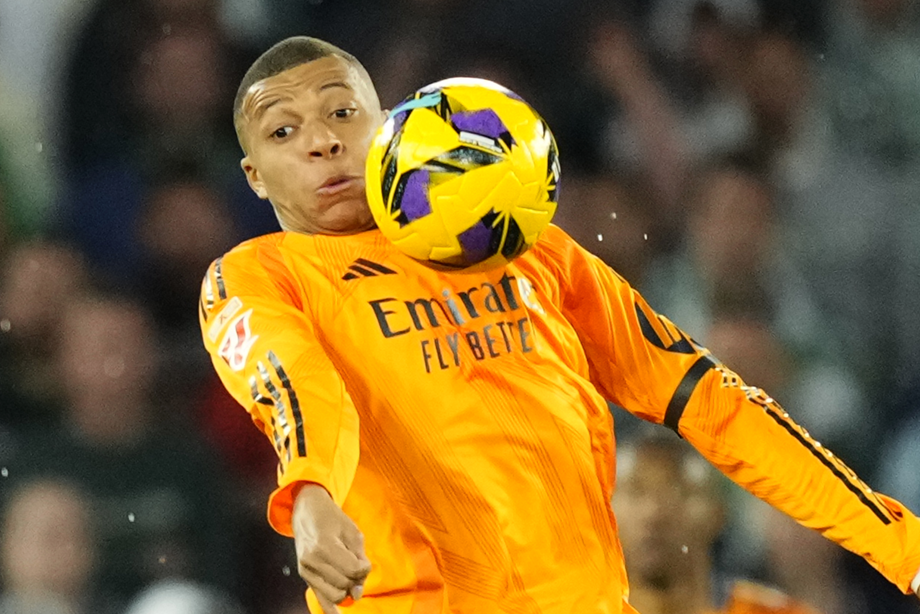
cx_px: 580
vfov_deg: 1.7
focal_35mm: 797
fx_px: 20366
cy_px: 345
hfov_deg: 2.6
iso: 3200
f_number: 2.8
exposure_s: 1/2000
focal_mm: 400
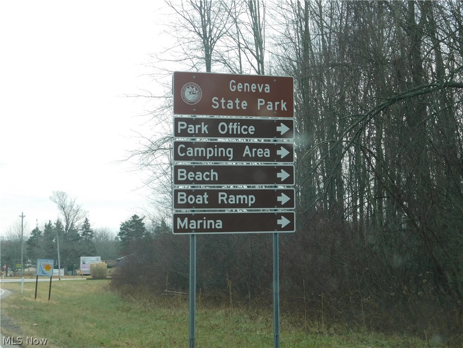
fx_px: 950
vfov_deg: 20.7
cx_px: 232
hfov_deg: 27.4
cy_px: 174
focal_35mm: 71
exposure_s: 1/160
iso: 125
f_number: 4.3
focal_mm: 12.6
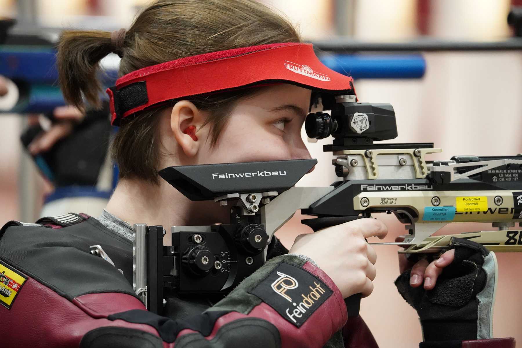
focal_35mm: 309
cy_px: 174
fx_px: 4479
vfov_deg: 4.4
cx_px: 261
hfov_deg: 6.7
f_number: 6.3
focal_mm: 308.9
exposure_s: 1/200
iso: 12800
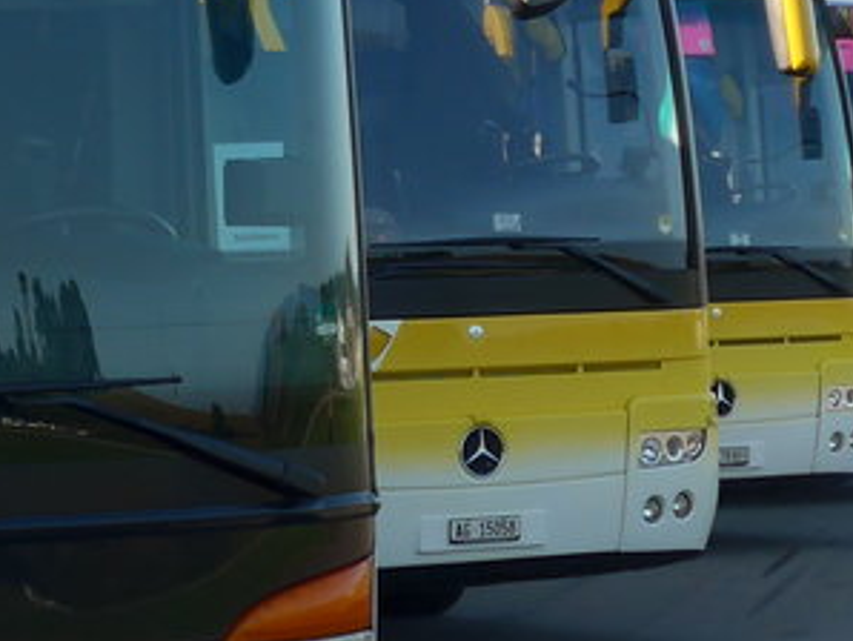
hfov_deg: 12.3
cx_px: -129
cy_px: -34
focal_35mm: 157
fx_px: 3872
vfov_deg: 9.4
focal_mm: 8
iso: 80
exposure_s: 1/640
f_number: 2.8
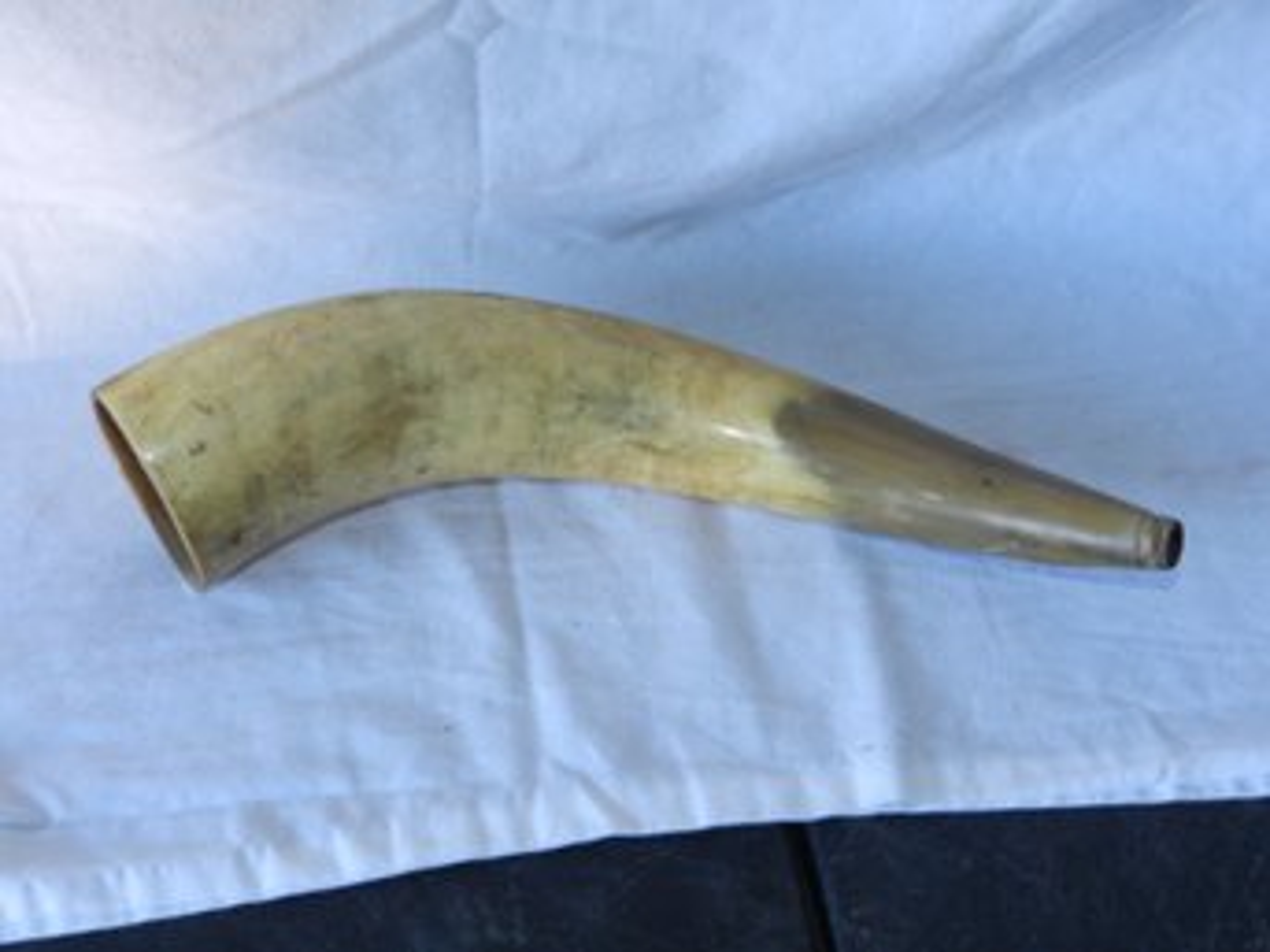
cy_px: 476
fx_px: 1687
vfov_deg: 31.5
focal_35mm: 46
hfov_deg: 41.3
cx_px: 635
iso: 200
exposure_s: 1/30
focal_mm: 8.1
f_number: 4.2
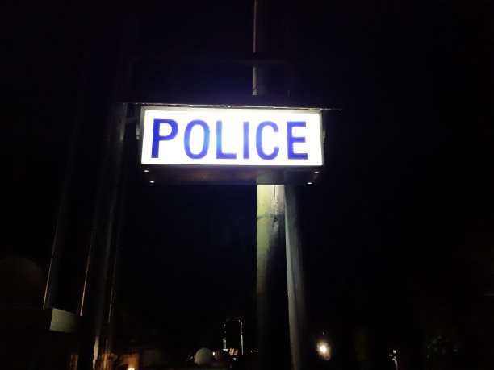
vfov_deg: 53.1
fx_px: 371
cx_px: 247
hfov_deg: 67.3
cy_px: 185
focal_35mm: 26
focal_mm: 3.92
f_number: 1.7
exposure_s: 1/25
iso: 500
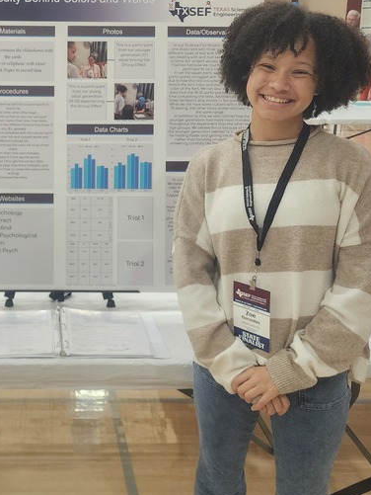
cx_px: 41
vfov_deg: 40.4
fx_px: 671
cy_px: 223
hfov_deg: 29.7
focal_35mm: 47
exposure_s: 1/120
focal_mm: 6.4
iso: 250
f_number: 1.8
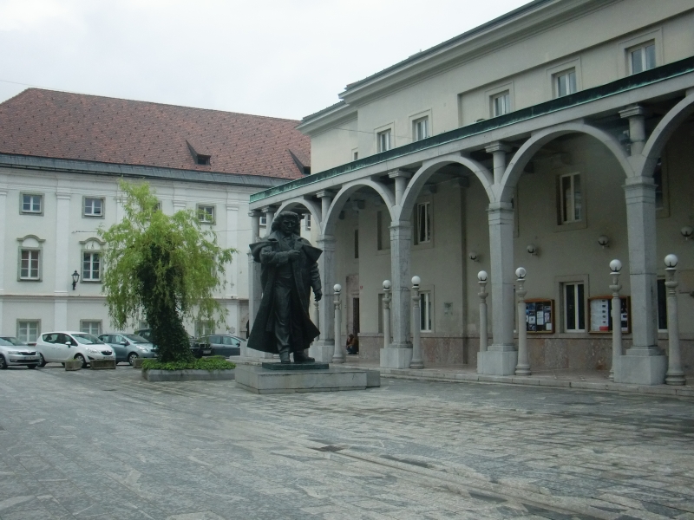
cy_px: 260
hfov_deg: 49.0
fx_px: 762
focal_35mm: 38
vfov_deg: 37.7
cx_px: 347
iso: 200
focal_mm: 6.66
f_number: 8.9
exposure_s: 1/200
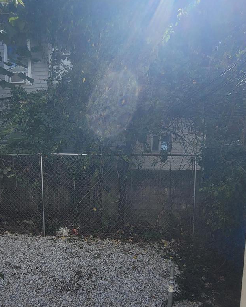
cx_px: 73
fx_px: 228
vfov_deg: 67.1
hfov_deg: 55.0
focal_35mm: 25
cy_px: 191
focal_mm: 2.2
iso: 64
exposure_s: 1/1700
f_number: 2.2
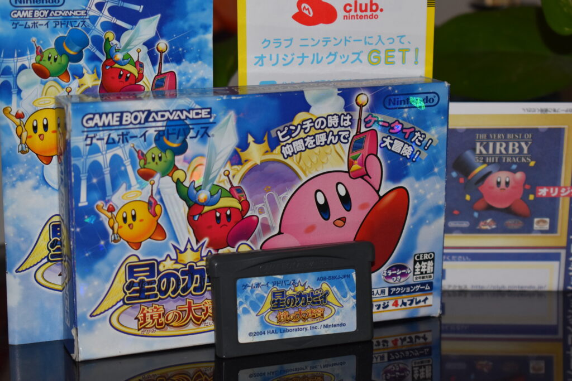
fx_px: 1311
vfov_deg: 16.6
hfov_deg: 24.6
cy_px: 190
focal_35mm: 82
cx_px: 286
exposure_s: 1/100
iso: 560
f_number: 5.6
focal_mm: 55
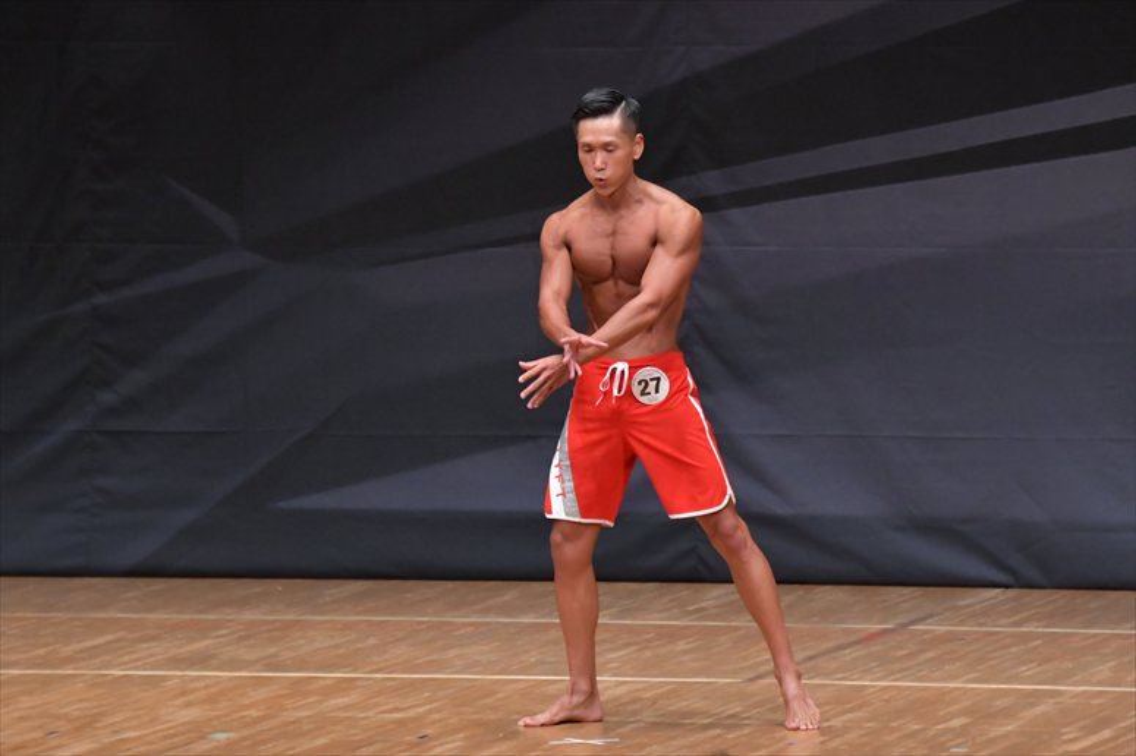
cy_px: 378
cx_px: 568
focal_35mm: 285
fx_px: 8989
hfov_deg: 7.2
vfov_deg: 4.8
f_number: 5.6
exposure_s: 1/400
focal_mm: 190
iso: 6400
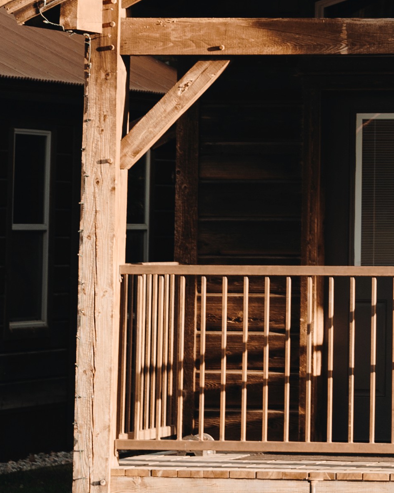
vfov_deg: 6.7
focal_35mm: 278
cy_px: -575
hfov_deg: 5.5
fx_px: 4053
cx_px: 618
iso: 64
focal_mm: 50
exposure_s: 1/250
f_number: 2.8
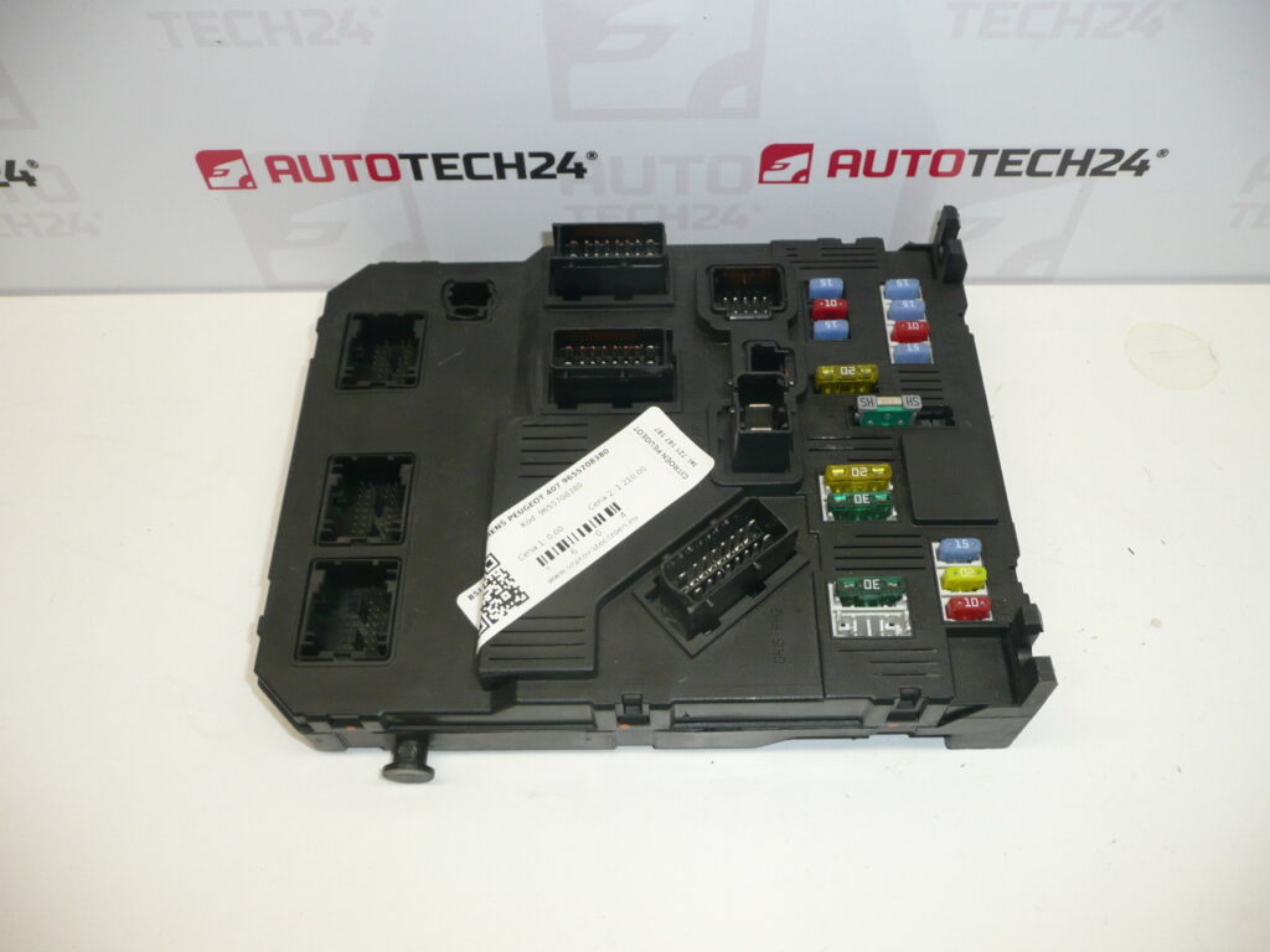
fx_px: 1027
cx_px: 635
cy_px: 476
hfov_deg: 63.4
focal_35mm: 28
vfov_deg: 49.7
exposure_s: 1/60
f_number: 3.3
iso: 100
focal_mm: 4.6
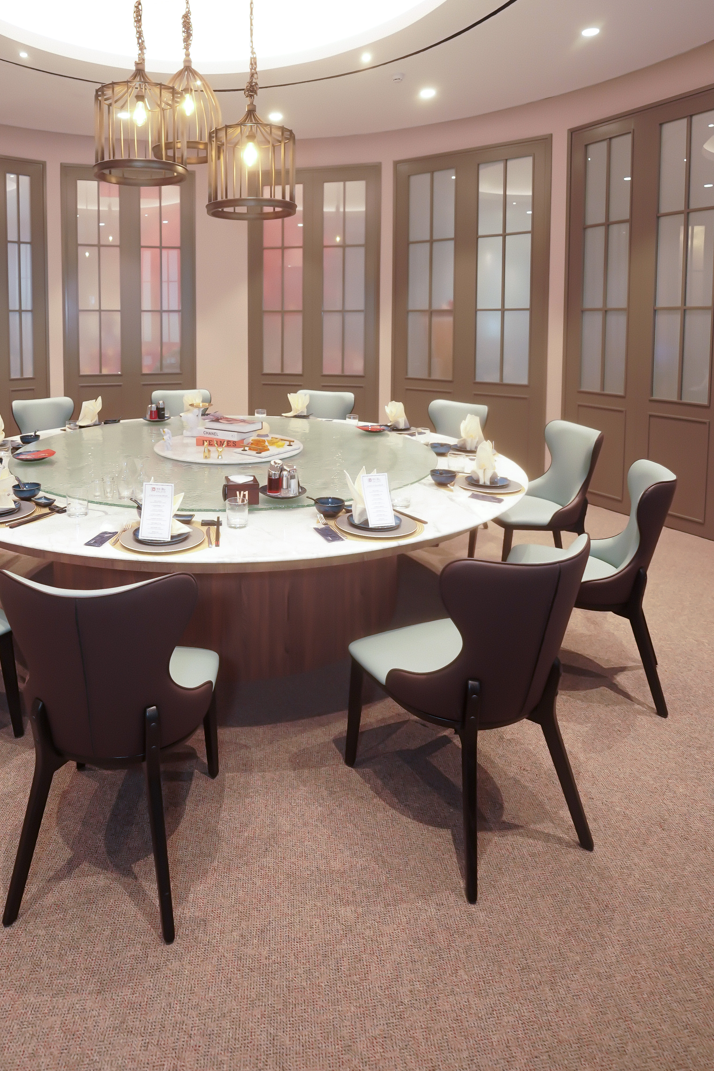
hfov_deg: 58.1
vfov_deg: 78.6
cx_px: 236
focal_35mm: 21
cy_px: 359
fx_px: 625
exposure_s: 1/50
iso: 640
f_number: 2.8
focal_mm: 14
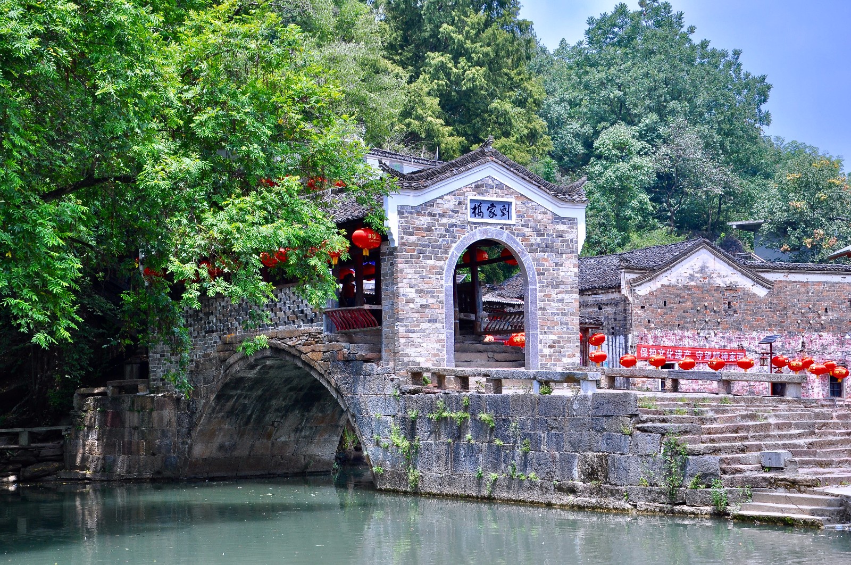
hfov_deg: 29.9
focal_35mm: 68
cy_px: 282
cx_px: 426
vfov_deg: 20.1
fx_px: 1593
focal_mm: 45
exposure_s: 1/320
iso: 200
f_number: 8
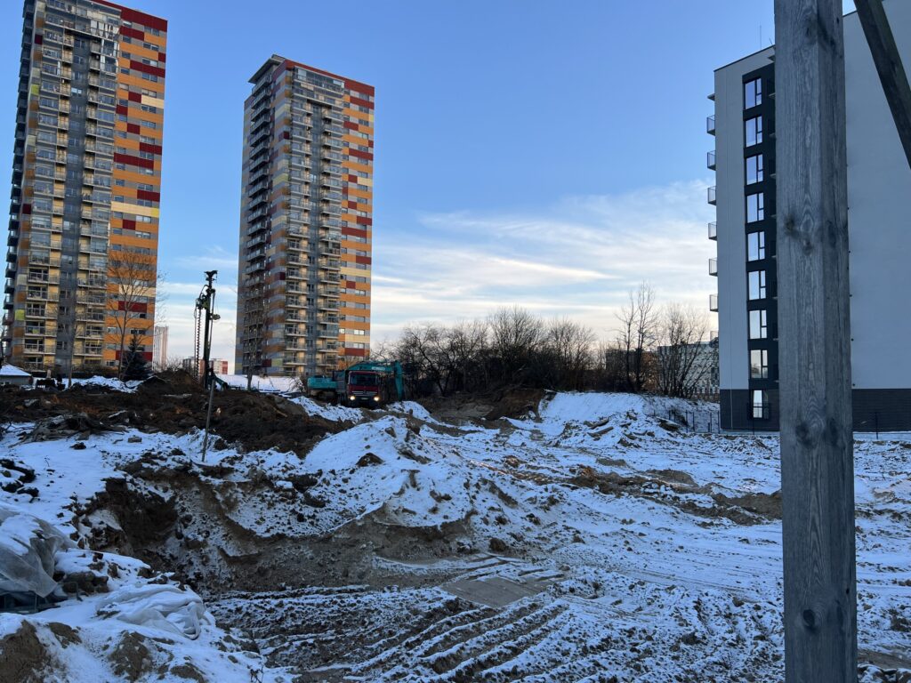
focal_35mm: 26
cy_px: 342
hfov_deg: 67.3
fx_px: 684
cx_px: 456
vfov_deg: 53.1
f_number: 1.5
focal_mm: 5.7
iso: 50
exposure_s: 1/780
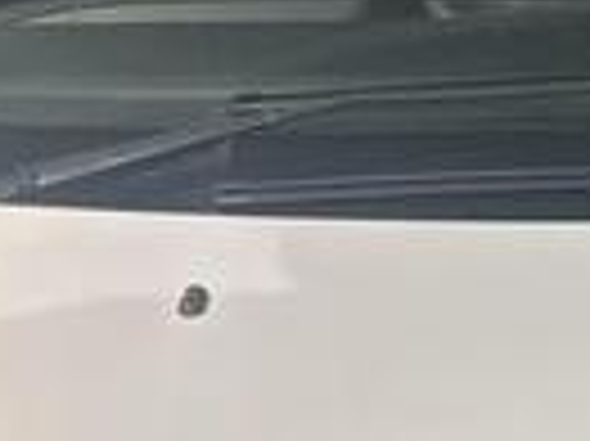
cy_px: 612
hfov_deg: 10.8
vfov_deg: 8.2
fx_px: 3031
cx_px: 838
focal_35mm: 178
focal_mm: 5.7
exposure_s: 1/621
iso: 50
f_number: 1.5
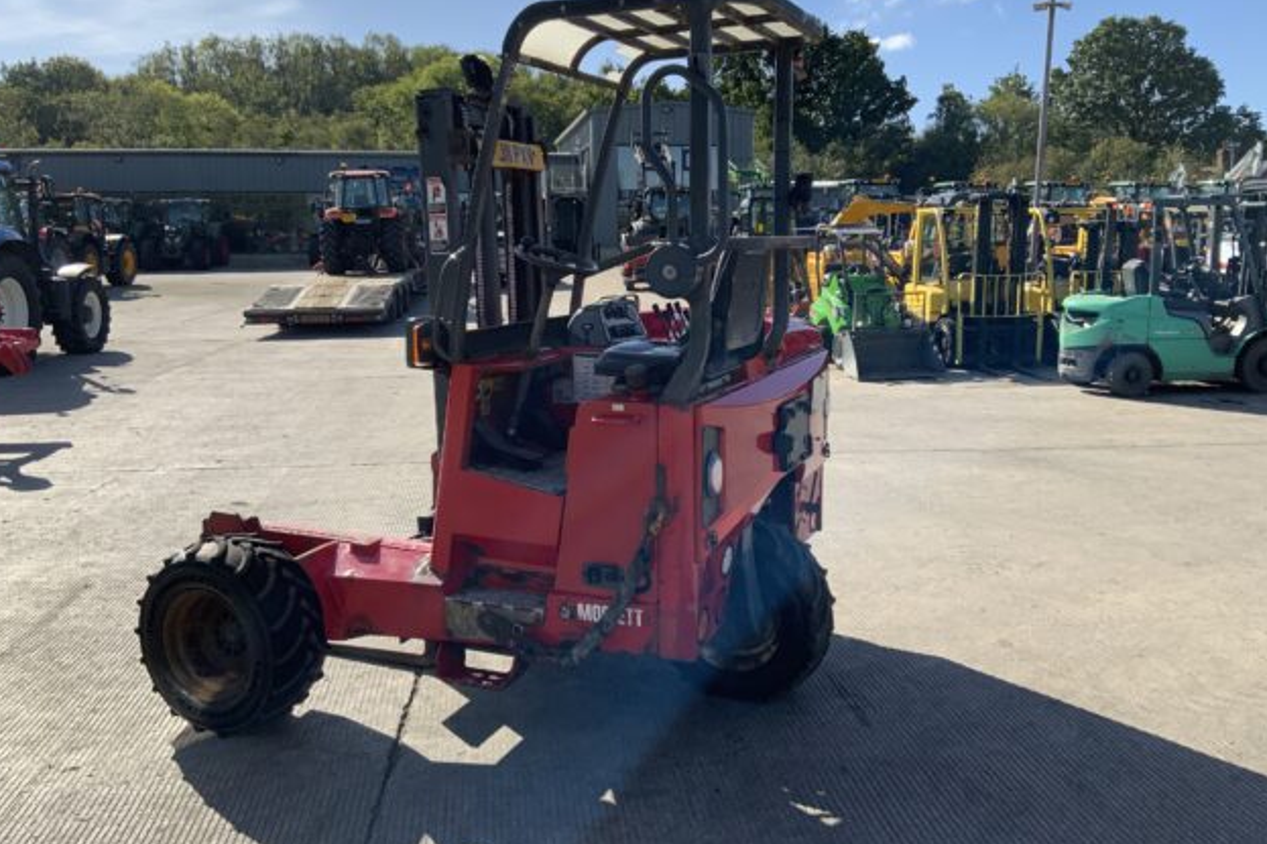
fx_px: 1091
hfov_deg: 60.3
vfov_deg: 42.2
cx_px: 624
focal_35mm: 31
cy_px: 366
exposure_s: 1/1675
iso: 16
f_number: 1.8
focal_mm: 3
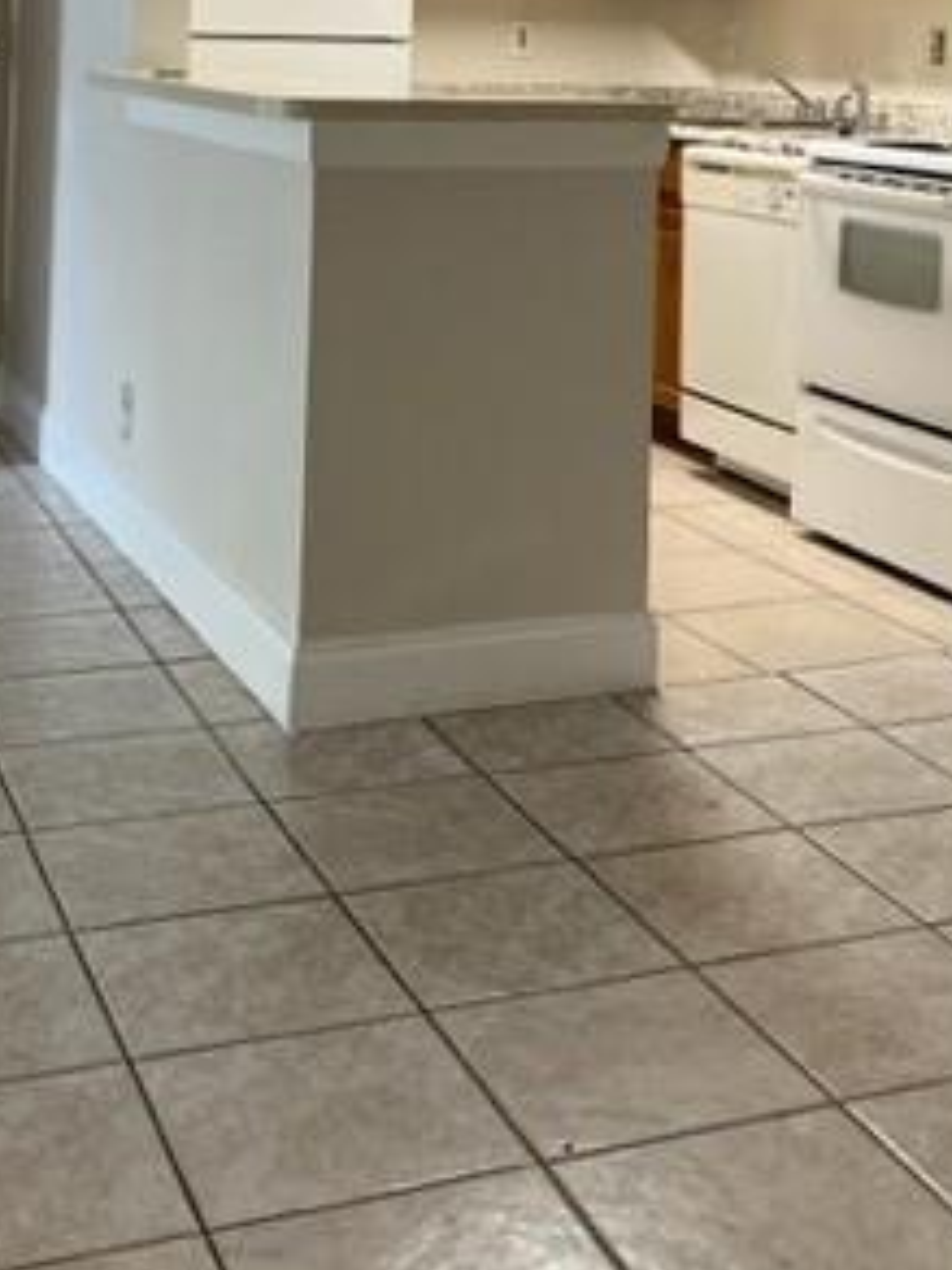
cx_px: 526
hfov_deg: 25.6
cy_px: 57
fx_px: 2090
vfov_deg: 31.7
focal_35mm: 57
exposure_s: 1/120
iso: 125
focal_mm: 5.7
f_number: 1.5
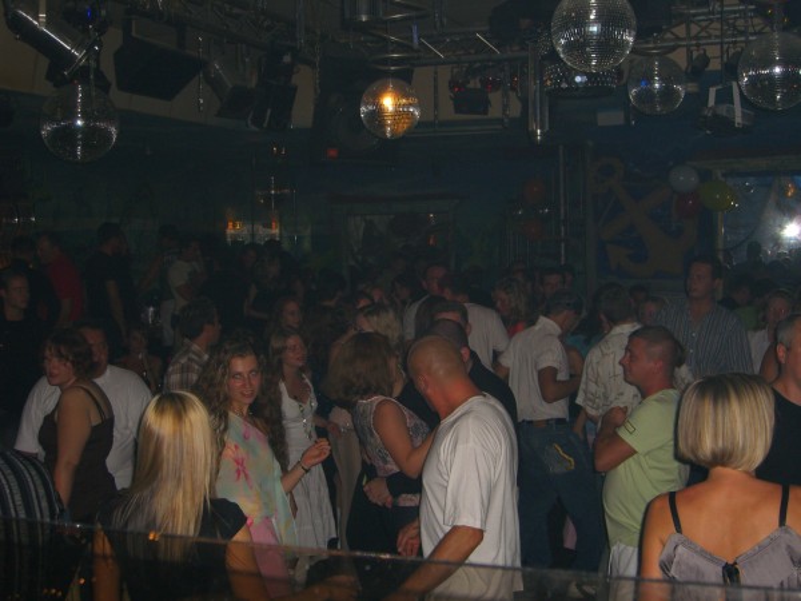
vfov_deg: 31.5
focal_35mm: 46
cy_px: 300
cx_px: 400
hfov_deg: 41.2
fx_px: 1064
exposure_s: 1/60
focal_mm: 9.5
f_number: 3.1
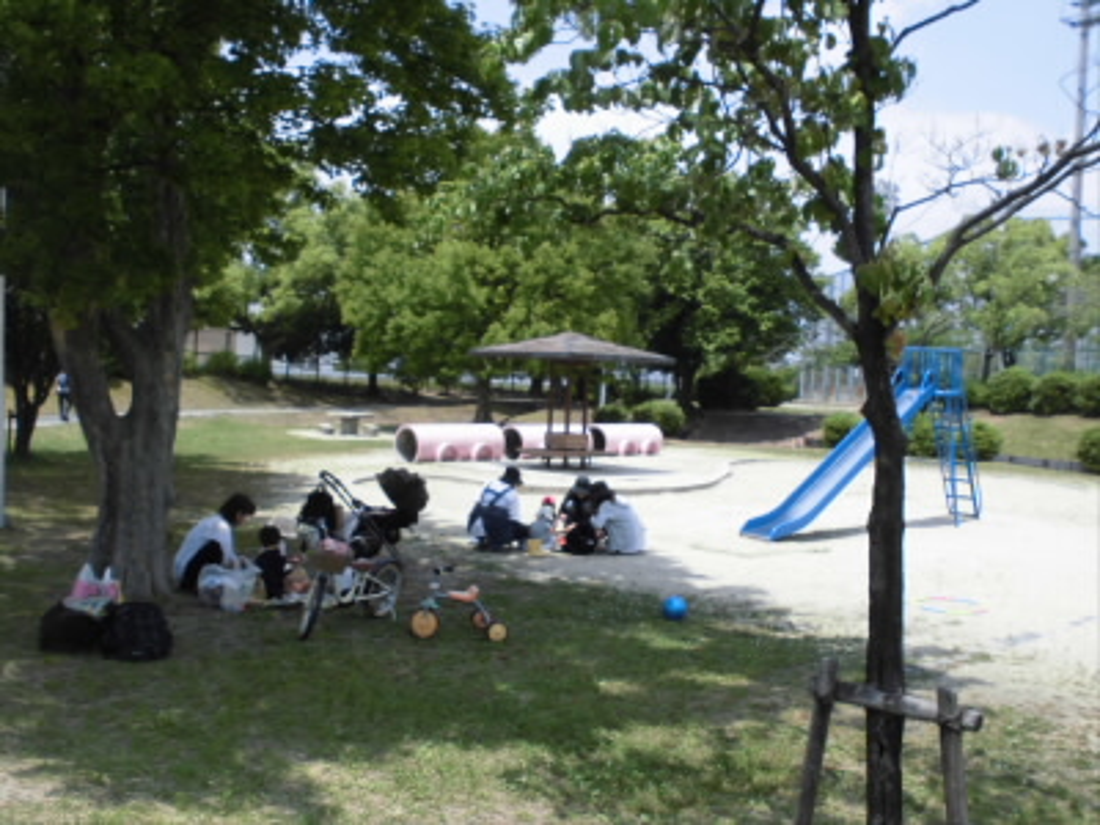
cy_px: 412
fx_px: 1080
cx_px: 550
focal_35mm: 34
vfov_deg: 41.8
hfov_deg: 54.0
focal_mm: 6.1
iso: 100
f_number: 4
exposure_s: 1/320
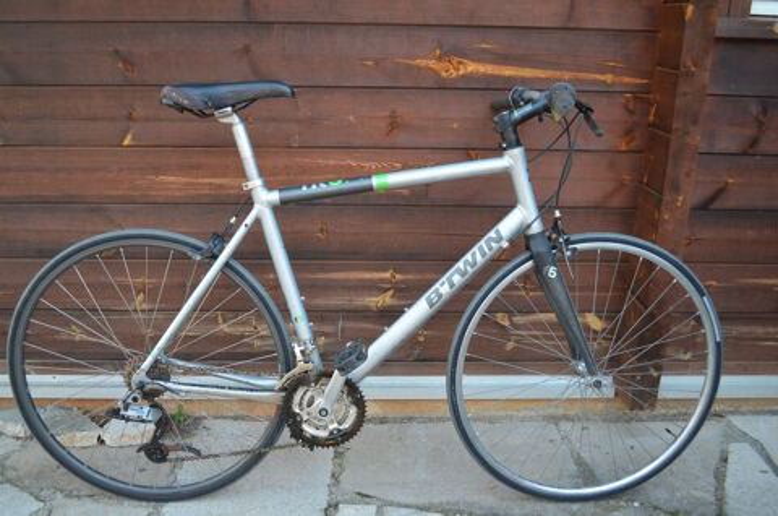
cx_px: 389
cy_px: 258
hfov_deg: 57.3
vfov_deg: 39.8
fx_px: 712
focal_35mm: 33
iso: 800
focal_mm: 22
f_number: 4
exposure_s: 1/60
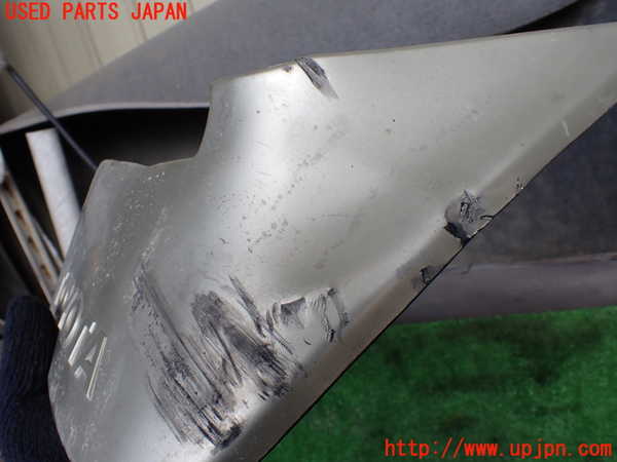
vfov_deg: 46.8
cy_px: 231
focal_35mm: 30
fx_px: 535
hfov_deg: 60.0
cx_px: 308
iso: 100
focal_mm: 5.4
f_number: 3.2
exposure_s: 1/125
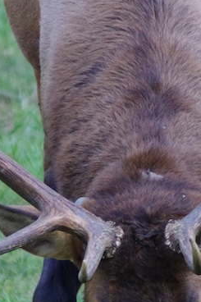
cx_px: 148
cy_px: 181
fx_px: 13101
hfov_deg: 0.9
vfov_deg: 1.3
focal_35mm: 1563
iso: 2000
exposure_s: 1/400
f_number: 8
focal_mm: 266
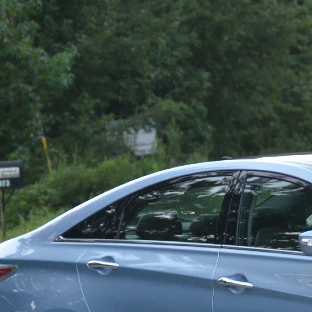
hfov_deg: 3.3
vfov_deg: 3.3
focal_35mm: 523
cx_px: 394
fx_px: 5333
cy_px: 304
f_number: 5.3
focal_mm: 120
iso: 1600
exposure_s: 1/250
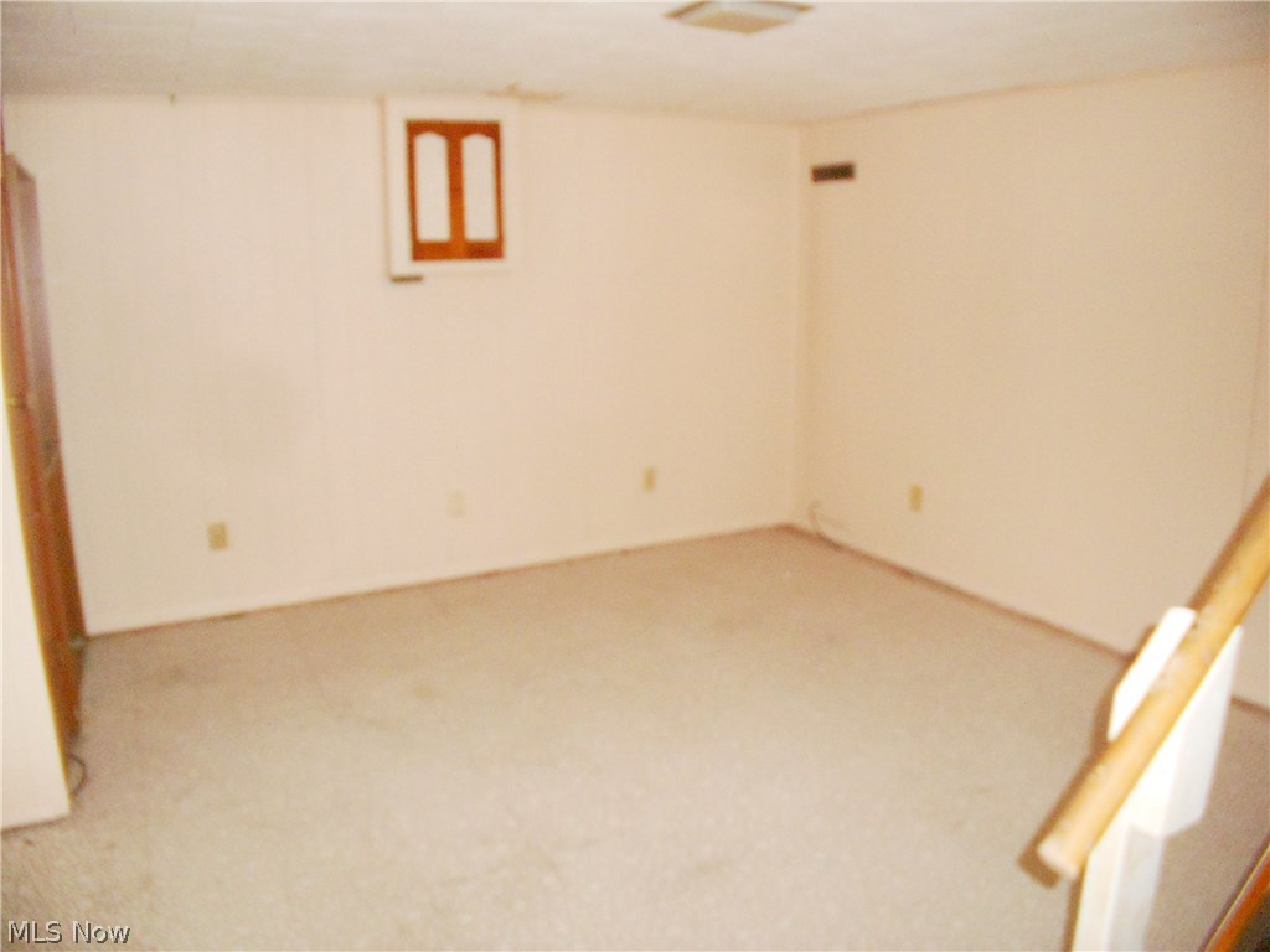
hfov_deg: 50.1
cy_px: 476
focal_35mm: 37
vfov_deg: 38.7
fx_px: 1357
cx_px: 635
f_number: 3.9
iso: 500
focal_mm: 6.7
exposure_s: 1/30
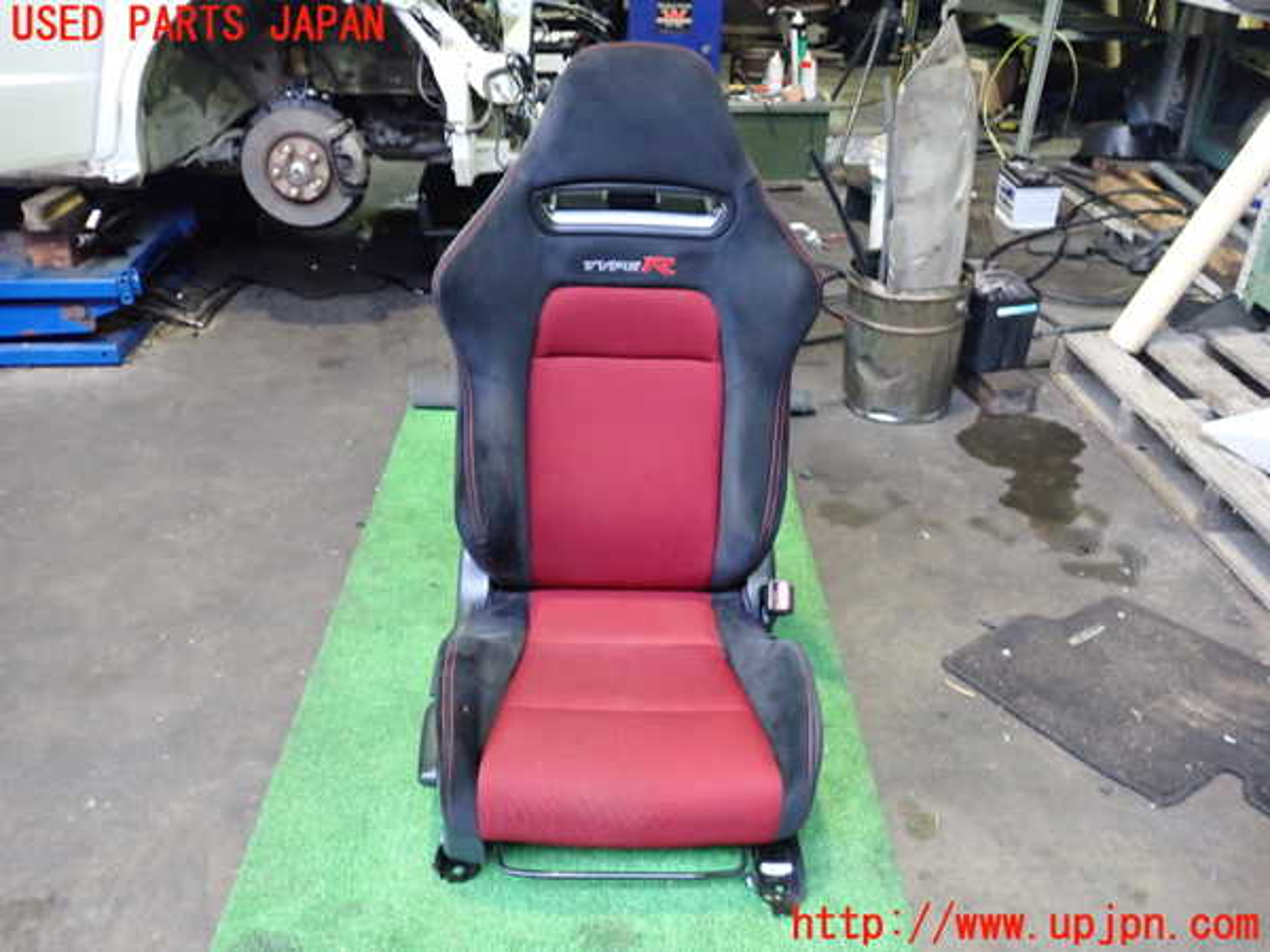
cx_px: 635
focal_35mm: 30
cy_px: 476
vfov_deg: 46.8
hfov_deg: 60.0
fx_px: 1101
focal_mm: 5.4
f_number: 2.3
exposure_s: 1/30
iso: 640
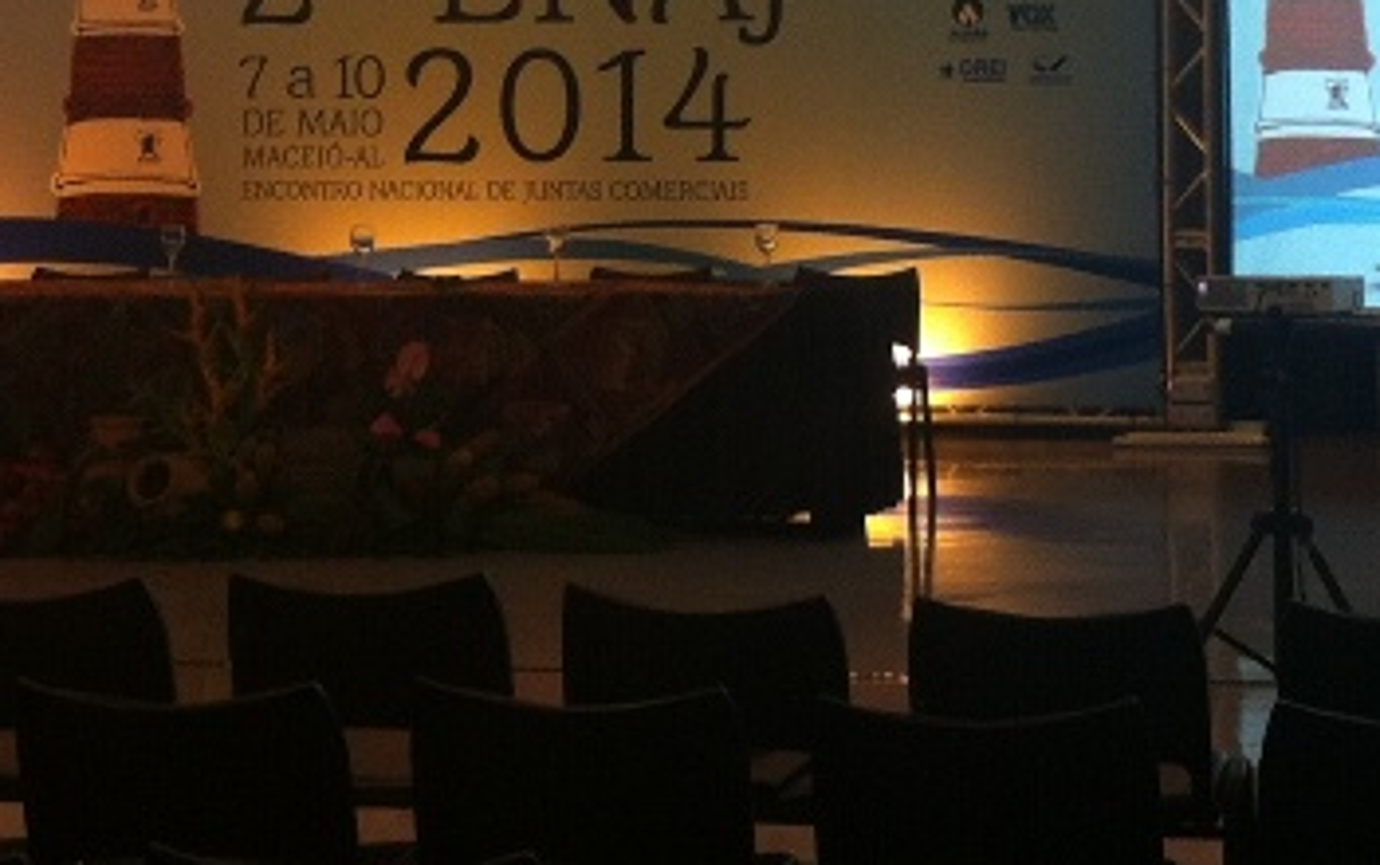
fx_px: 4065
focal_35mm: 108
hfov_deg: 19.2
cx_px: 892
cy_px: -273
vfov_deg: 11.8
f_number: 2.8
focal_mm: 3.85
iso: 100
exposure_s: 1/17
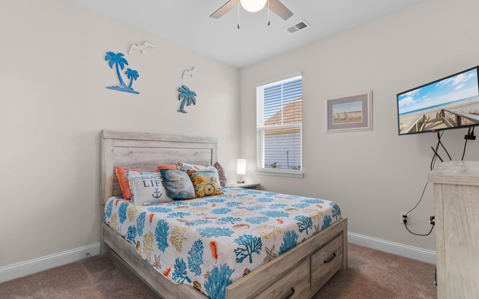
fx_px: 209
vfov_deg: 71.2
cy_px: 150
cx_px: 249
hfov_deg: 97.8
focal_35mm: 16
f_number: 4.5
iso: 100
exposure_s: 1/5
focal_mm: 10
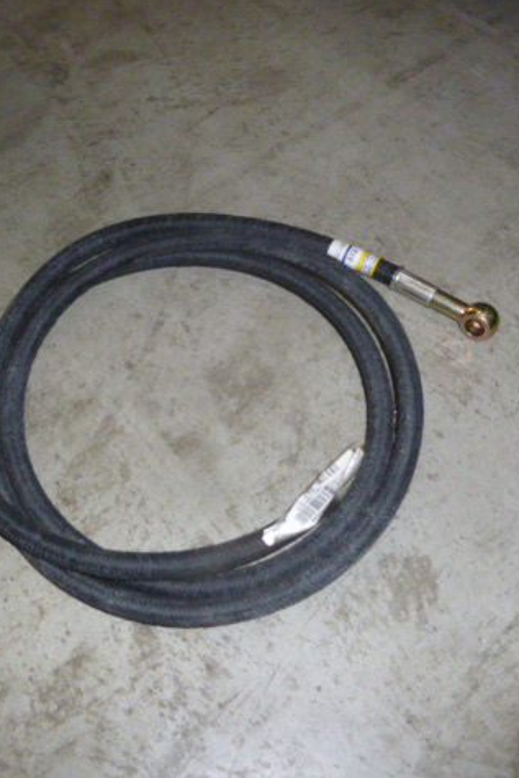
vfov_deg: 54.4
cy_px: 387
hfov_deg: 37.8
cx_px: 216
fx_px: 756
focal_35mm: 35
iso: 400
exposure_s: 1/60
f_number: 3.1
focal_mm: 4.5
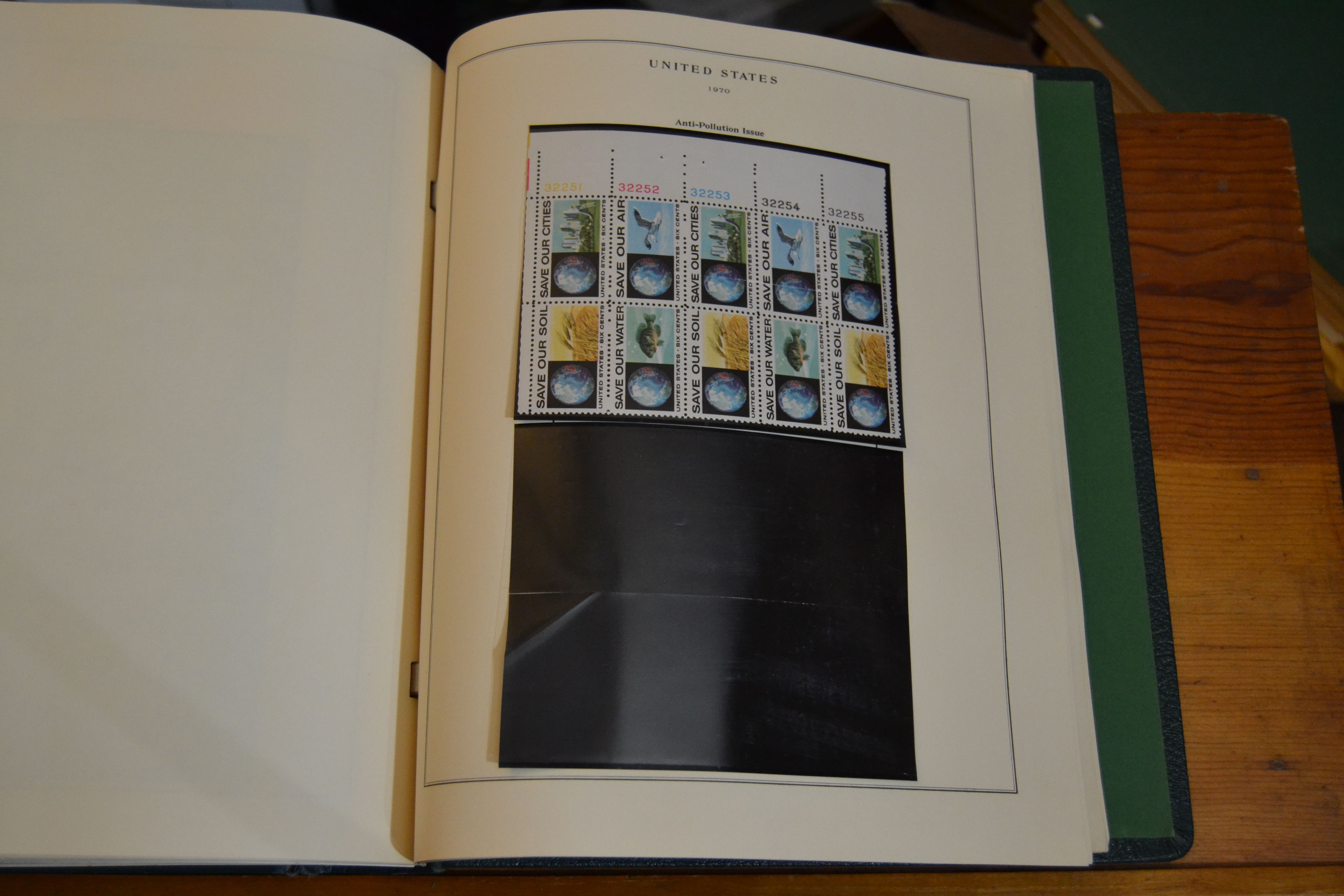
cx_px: 672
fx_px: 1456
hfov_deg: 49.6
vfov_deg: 34.2
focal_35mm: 39
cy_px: 448
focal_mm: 26
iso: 1400
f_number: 4
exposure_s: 1/60
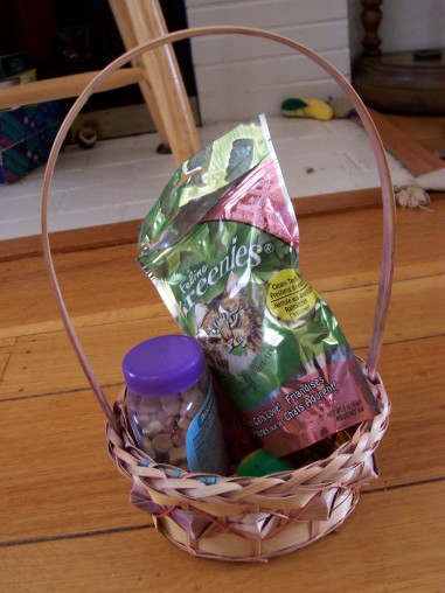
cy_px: 296
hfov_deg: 38.7
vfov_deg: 50.1
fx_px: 634
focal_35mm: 37
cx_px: 222
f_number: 2.8
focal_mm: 5.6
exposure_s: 1/20
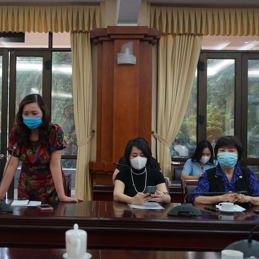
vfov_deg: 34.7
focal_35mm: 49
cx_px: 81
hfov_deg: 34.3
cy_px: 130
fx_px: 415
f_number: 4
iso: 2500
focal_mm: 38
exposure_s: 1/160
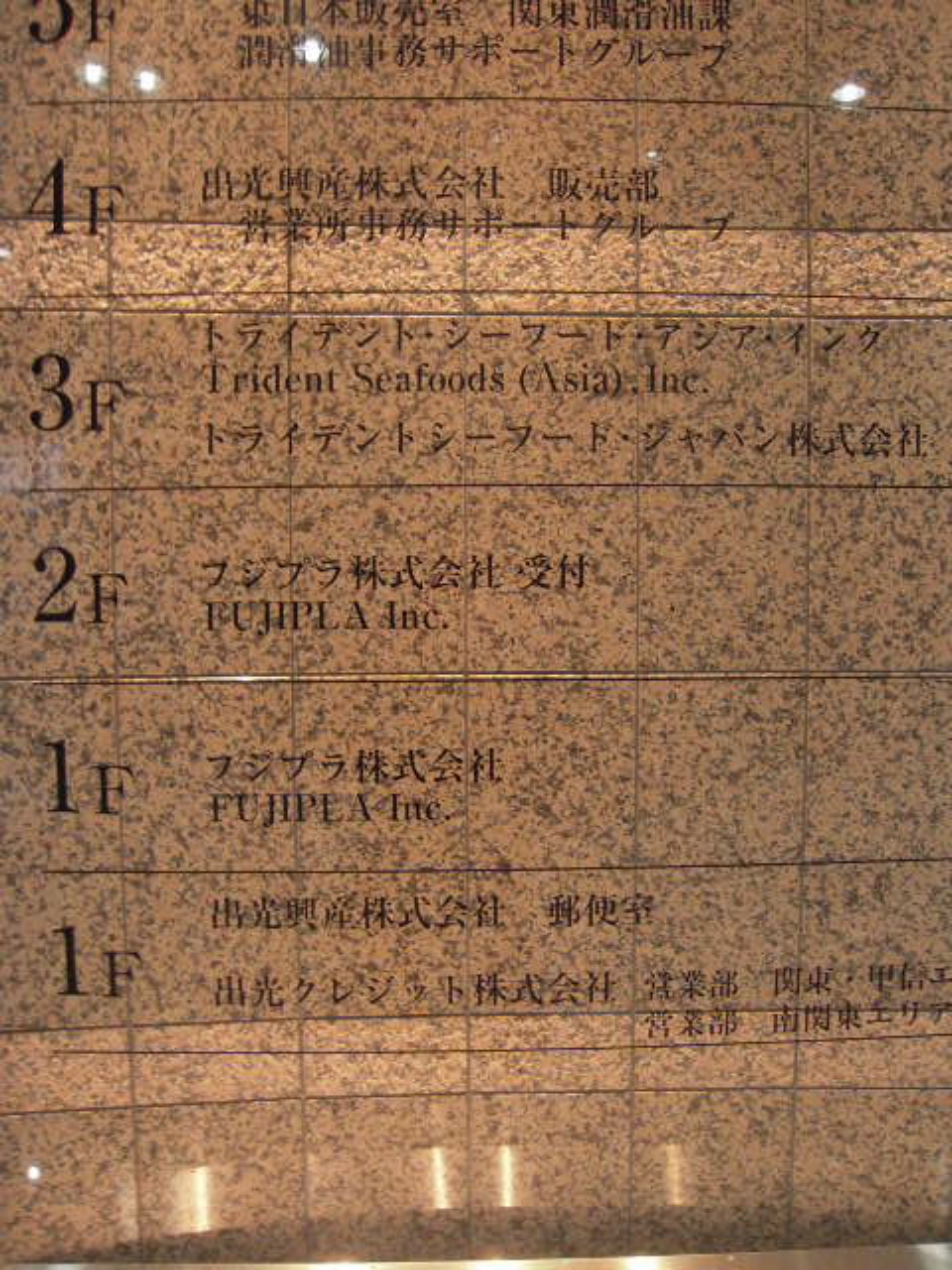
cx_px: 476
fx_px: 1027
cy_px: 635
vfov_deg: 63.4
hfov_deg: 49.7
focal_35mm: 28
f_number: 2.7
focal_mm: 5
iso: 400
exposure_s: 1/30
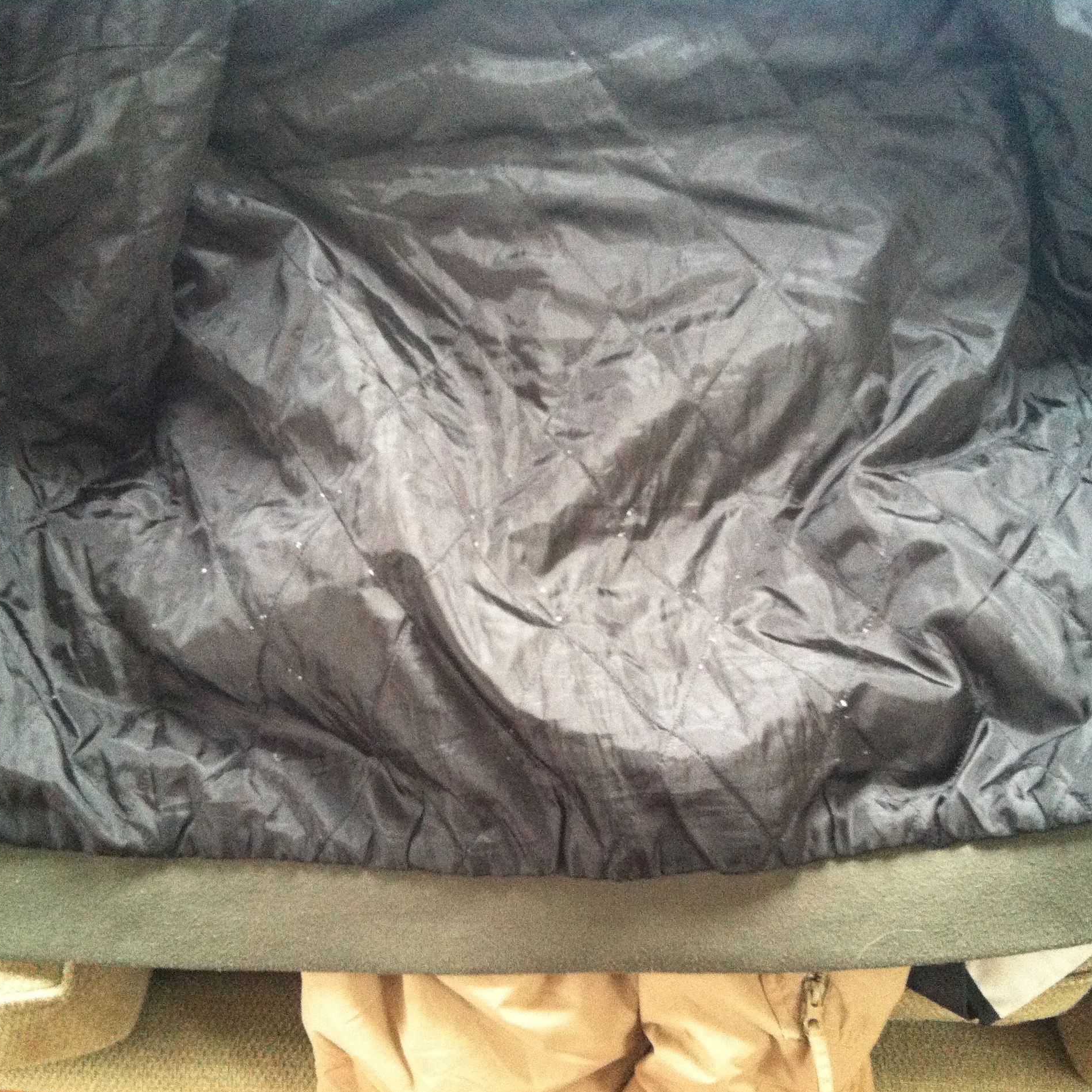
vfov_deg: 40.0
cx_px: 524
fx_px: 1499
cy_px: 550
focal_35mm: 42
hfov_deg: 40.0
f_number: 2.8
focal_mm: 3.85
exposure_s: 1/15
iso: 400
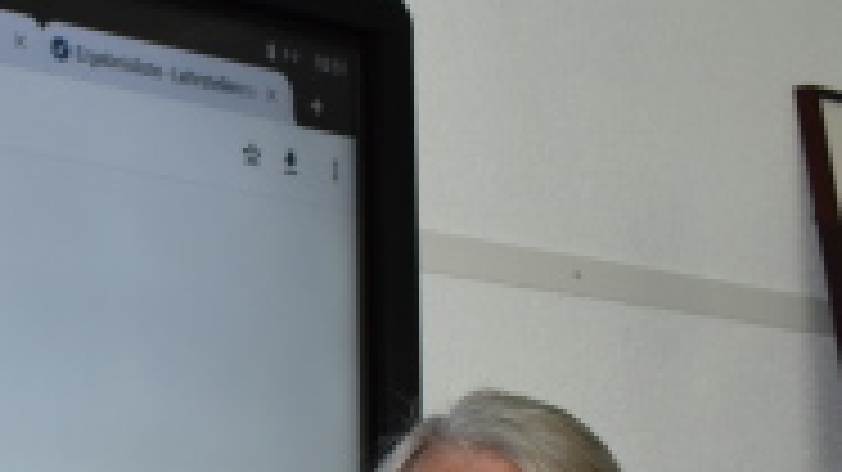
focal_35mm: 97
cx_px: -275
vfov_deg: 11.9
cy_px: 724
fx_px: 2165
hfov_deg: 20.1
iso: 280
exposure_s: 1/125
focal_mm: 18
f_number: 5.6
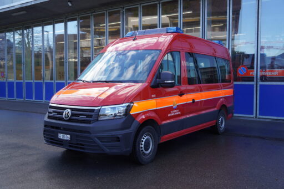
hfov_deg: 51.3
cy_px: 94
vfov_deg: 35.5
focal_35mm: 38
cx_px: 142
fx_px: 296
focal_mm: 25
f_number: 4.5
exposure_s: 1/80
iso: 100
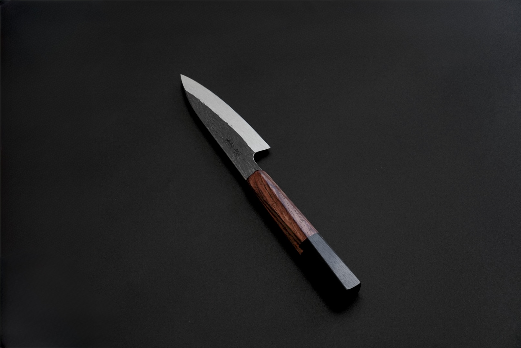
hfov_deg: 27.0
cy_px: 174
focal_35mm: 75
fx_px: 1086
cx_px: 260
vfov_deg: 18.2
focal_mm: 50
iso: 1000
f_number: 7.1
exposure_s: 1/160
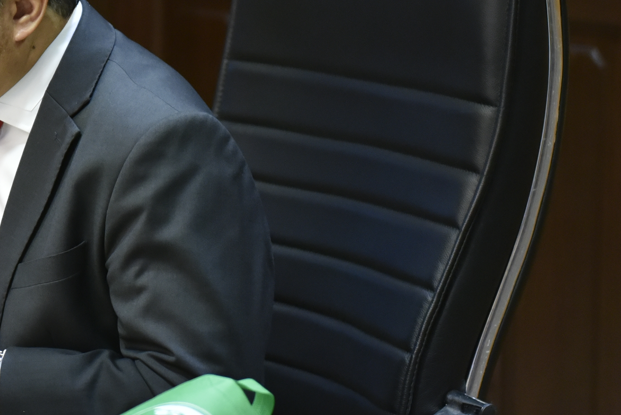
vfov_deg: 7.2
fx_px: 3279
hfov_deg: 10.7
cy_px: 42
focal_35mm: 190
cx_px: -64
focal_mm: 70
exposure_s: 1/250
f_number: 2.8
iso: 2000
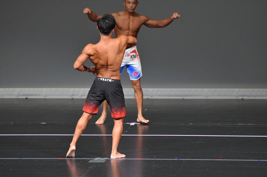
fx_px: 2780
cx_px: 134
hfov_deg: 5.5
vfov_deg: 3.7
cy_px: 88
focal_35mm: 375
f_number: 5.6
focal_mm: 250
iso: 5000
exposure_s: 1/400
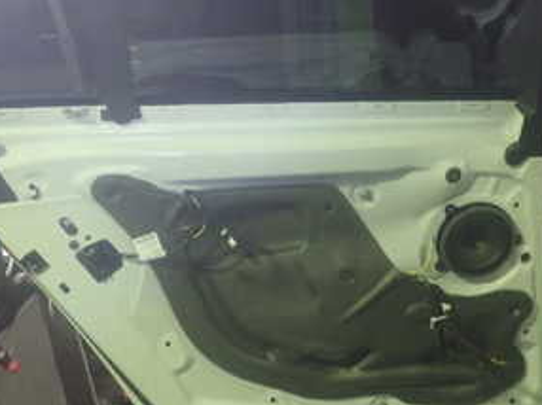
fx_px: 986
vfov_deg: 23.2
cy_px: 167
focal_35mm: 63
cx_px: 226
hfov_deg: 30.7
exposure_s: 1/100
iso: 800
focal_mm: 5.5
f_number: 2.3
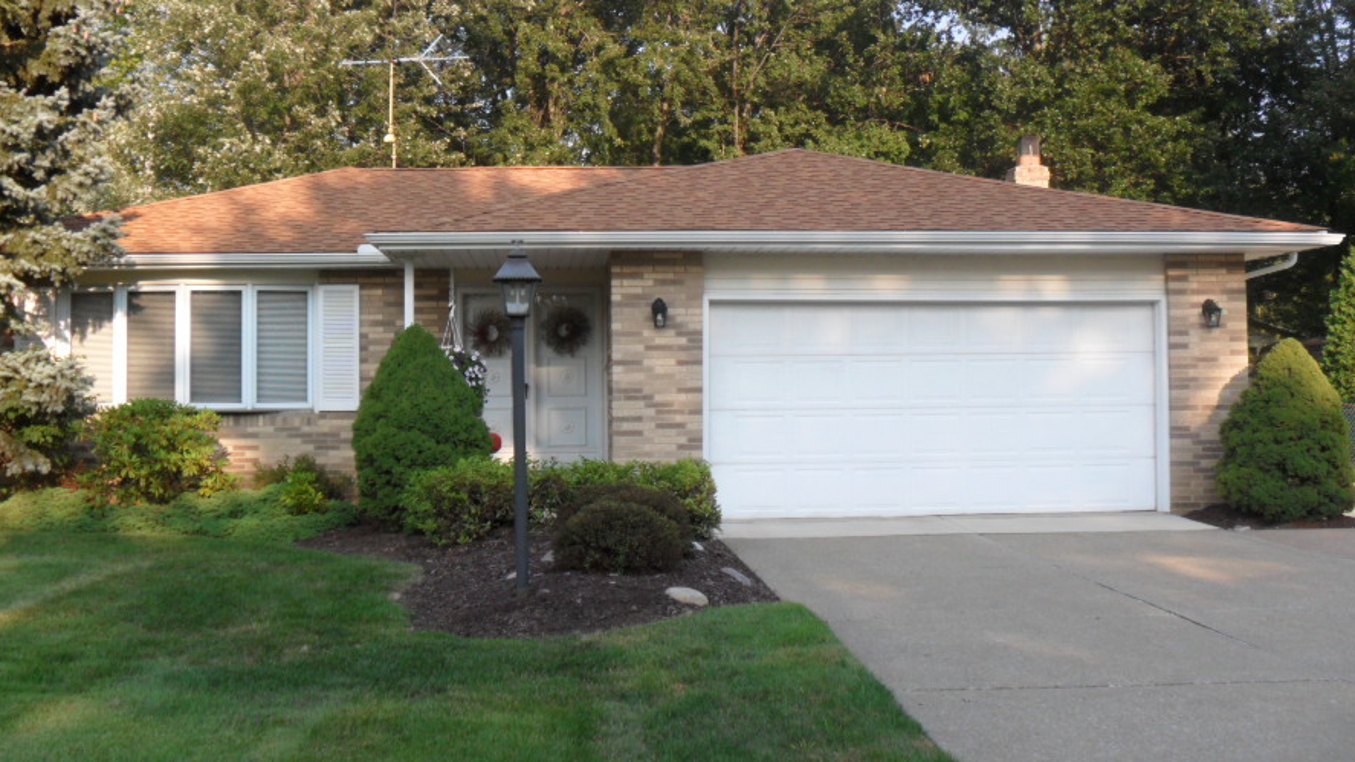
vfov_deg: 27.0
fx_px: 1581
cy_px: 298
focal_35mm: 44
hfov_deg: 46.3
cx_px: 594
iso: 80
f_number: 3
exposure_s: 1/500
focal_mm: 6.3
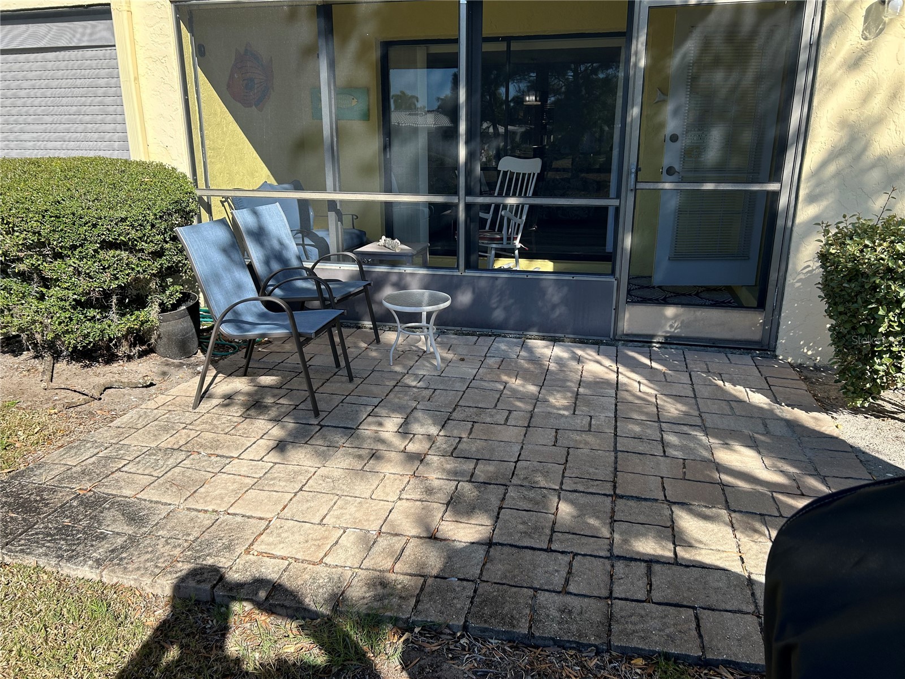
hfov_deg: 67.3
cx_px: 452
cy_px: 340
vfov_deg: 53.1
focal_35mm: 26
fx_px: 680
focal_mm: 5.7
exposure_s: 1/2123
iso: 50
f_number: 1.5
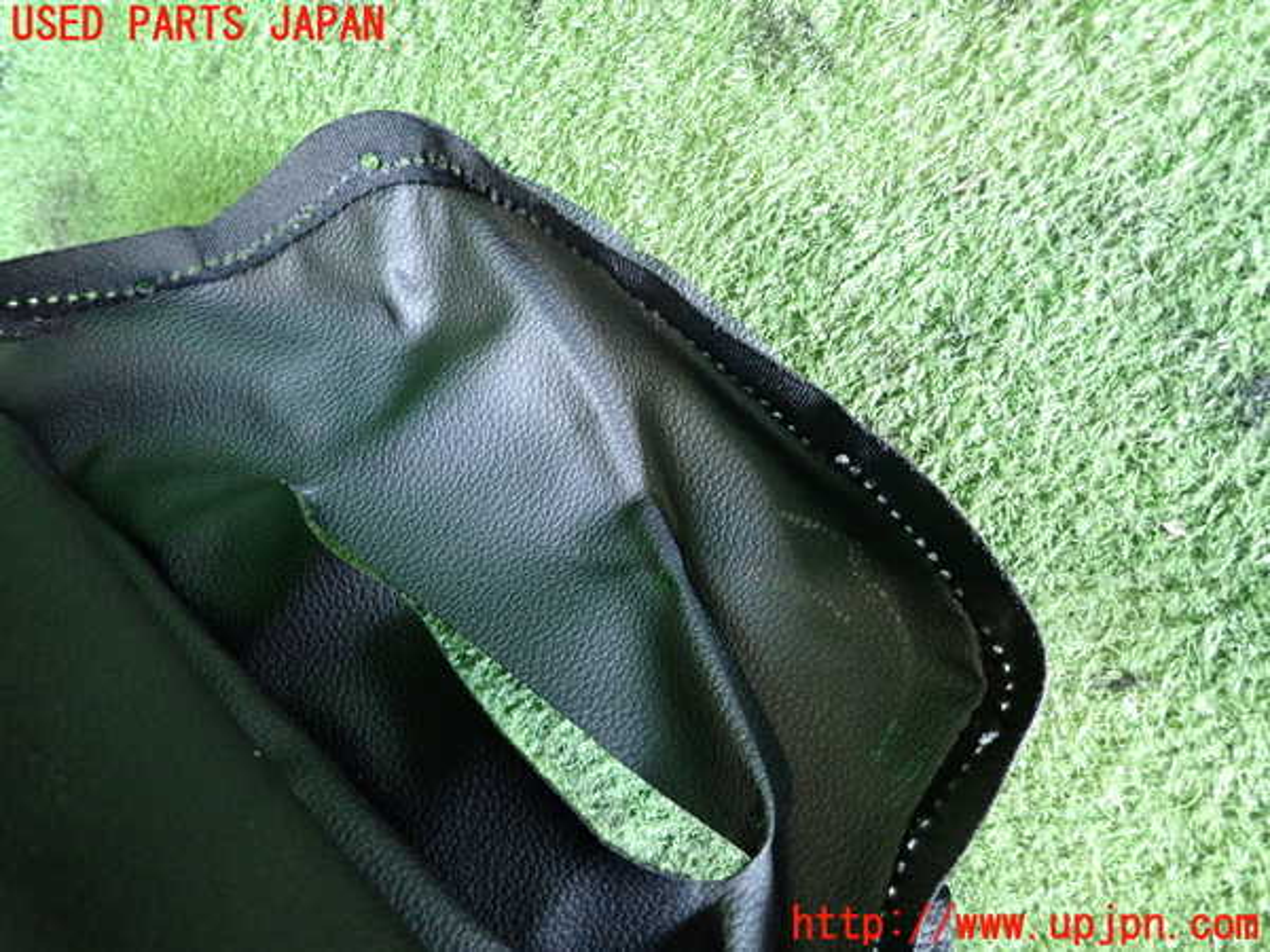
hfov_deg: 69.4
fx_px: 917
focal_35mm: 25
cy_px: 476
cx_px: 635
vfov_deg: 54.9
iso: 800
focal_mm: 4.5
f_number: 2
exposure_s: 1/40
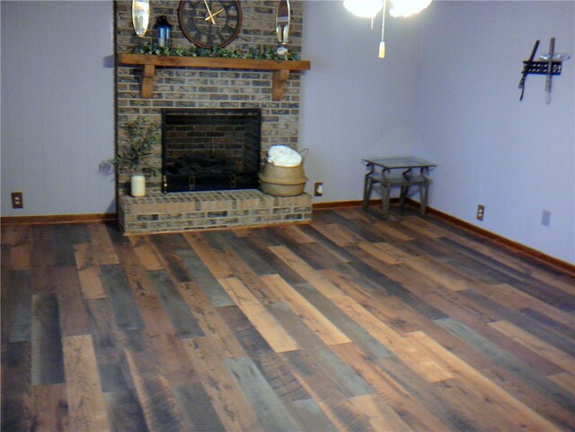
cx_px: 288
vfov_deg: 40.7
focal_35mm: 35
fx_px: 581
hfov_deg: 52.6
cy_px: 216
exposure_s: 1/8
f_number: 2.8
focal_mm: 5.2
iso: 200
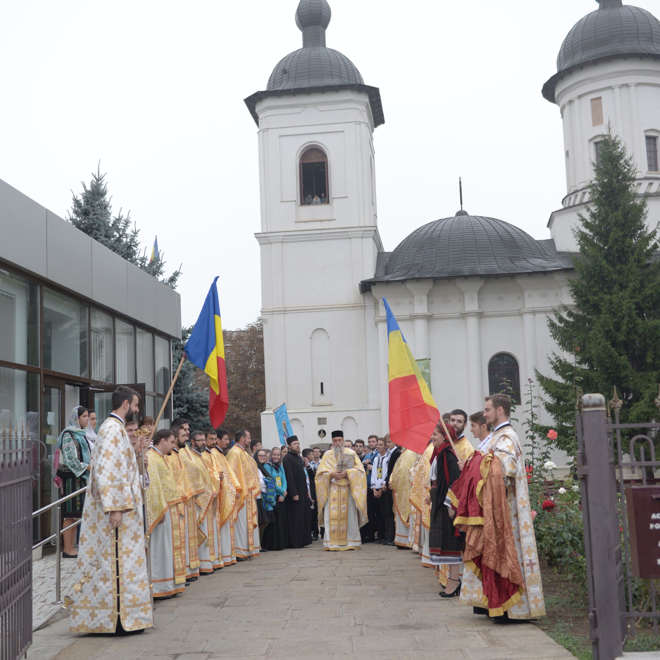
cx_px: 331
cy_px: 342
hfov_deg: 37.6
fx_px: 971
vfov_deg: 37.5
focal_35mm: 45
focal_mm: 35
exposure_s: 1/40
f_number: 2.8
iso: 720
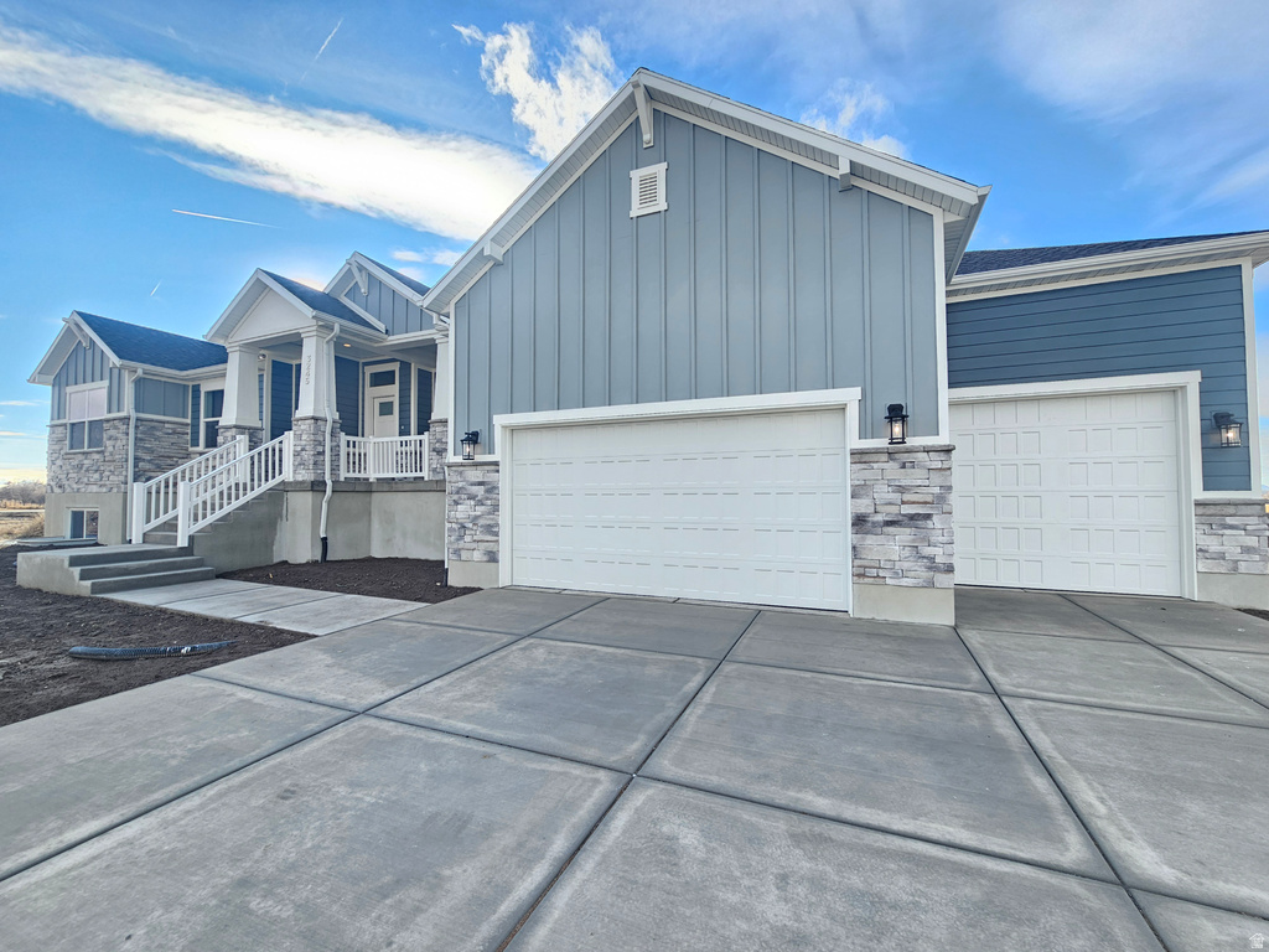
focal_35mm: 13
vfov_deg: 89.9
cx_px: 634
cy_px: 476
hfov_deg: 106.2
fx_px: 477
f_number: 2.2
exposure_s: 1/289
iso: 50
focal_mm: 2.2
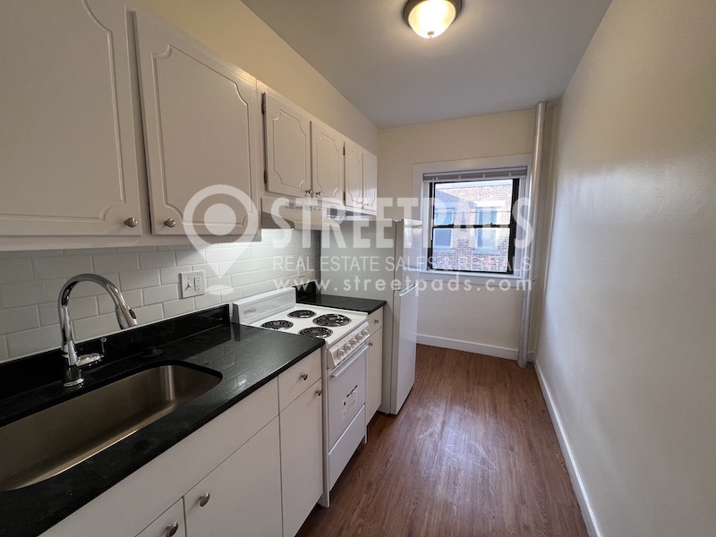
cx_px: 358
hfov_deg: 106.2
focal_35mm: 13
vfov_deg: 89.9
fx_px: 269
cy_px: 268
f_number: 1.8
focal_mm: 1.57
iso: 80
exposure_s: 1/120
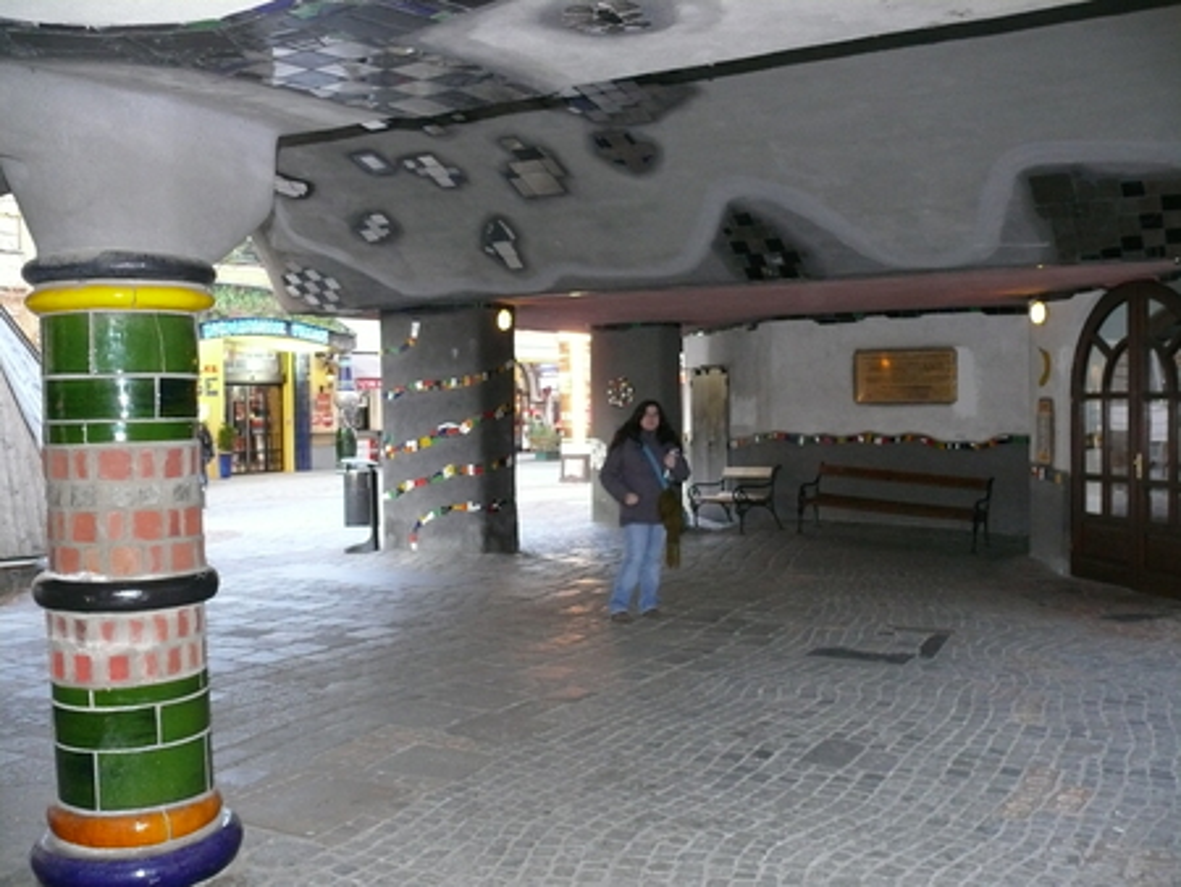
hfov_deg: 52.6
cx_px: 590
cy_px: 444
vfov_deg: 40.7
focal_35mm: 35
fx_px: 1195
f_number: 2.8
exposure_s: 1/30
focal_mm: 7.4
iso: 400
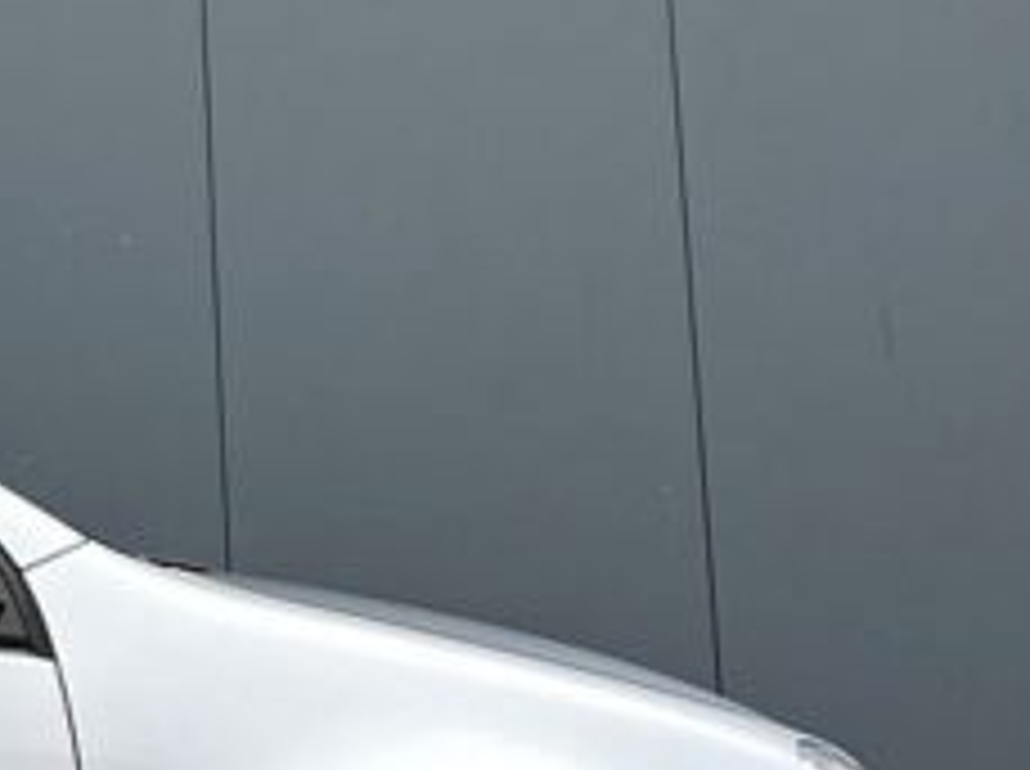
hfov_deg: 18.3
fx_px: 2703
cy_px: 108
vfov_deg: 16.0
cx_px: -648
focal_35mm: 91
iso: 50
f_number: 1.5
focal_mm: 5.7
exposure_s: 1/932
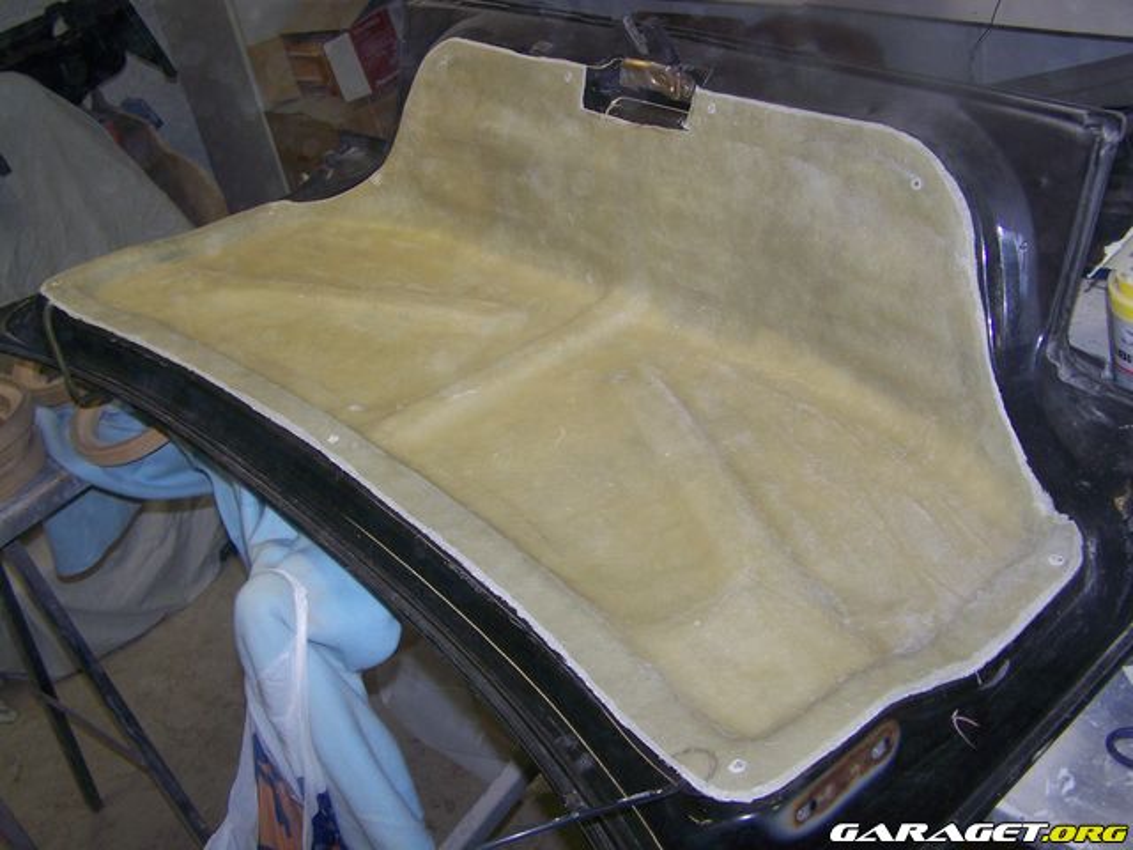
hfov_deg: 49.0
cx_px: 566
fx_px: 1244
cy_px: 425
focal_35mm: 38
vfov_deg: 37.7
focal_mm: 6.3
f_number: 2.8
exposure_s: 1/60
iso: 80
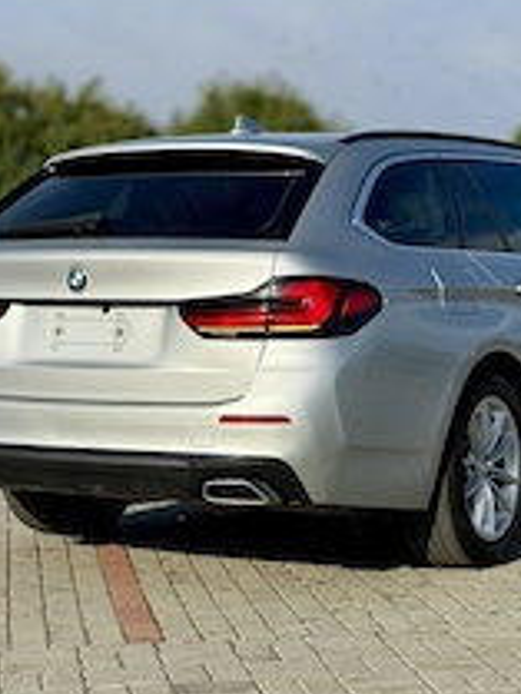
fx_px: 1844
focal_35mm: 92
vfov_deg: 21.2
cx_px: 329
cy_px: 246
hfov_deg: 16.1
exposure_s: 1/6536
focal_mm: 6.76
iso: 64
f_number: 1.78
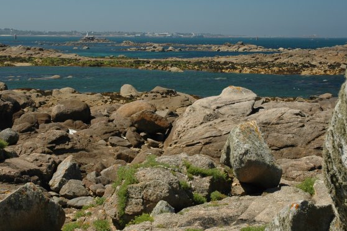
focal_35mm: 67
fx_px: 642
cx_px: 189
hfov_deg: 30.2
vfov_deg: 20.3
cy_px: 81
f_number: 7.1
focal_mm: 31
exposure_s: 1/160
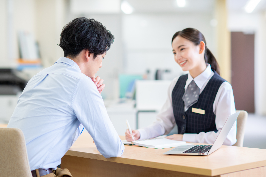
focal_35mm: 85
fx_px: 628
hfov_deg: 23.9
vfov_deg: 16.1
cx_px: 133
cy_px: 88
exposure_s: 1/125
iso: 320
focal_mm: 85
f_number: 2.5
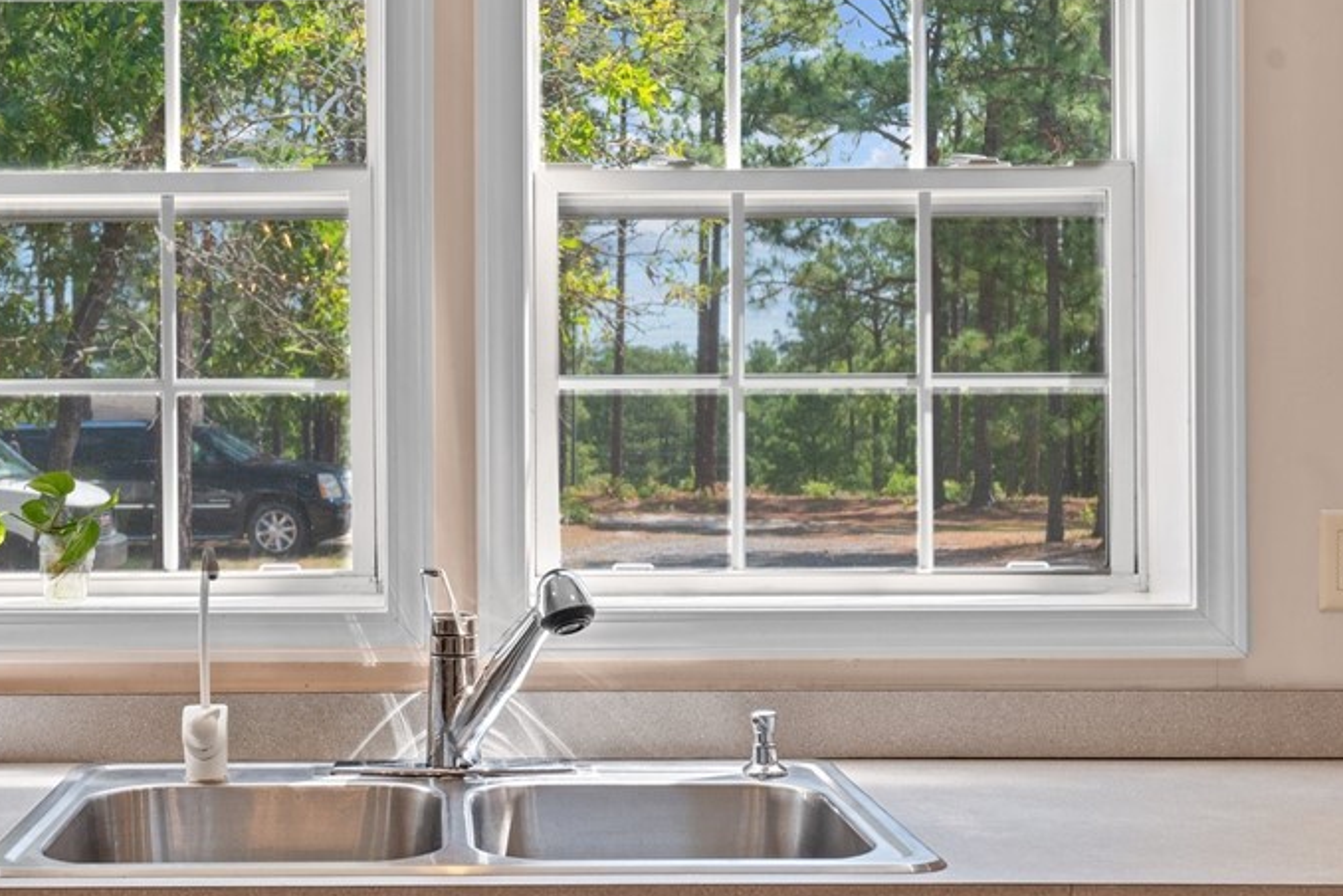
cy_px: 407
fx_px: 2089
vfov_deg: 24.2
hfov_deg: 35.3
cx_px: 445
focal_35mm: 56
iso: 400
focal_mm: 35
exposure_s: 1/10
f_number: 8
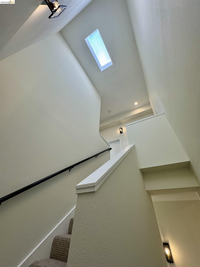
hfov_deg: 85.7
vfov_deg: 102.1
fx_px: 108
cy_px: 134
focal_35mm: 14
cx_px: 100
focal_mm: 2.22
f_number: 2.2
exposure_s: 1/120
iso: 64
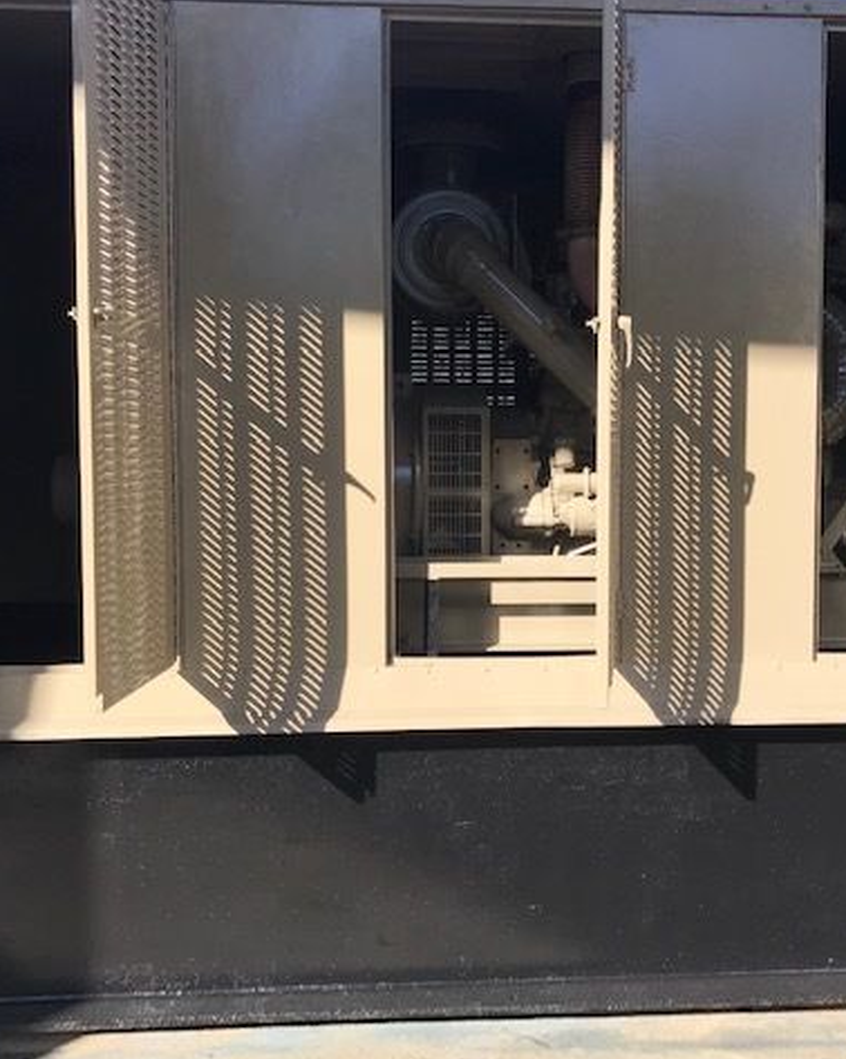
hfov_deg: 40.0
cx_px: 481
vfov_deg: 49.1
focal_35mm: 37
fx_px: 1159
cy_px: 528
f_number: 1.8
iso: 20
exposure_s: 1/987
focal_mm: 3.99
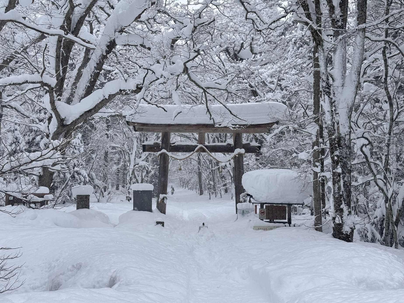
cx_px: 202
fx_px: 560
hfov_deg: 39.7
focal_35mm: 48
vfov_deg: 30.3
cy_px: 152
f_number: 1.78
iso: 64
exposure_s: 1/1524
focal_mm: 6.76
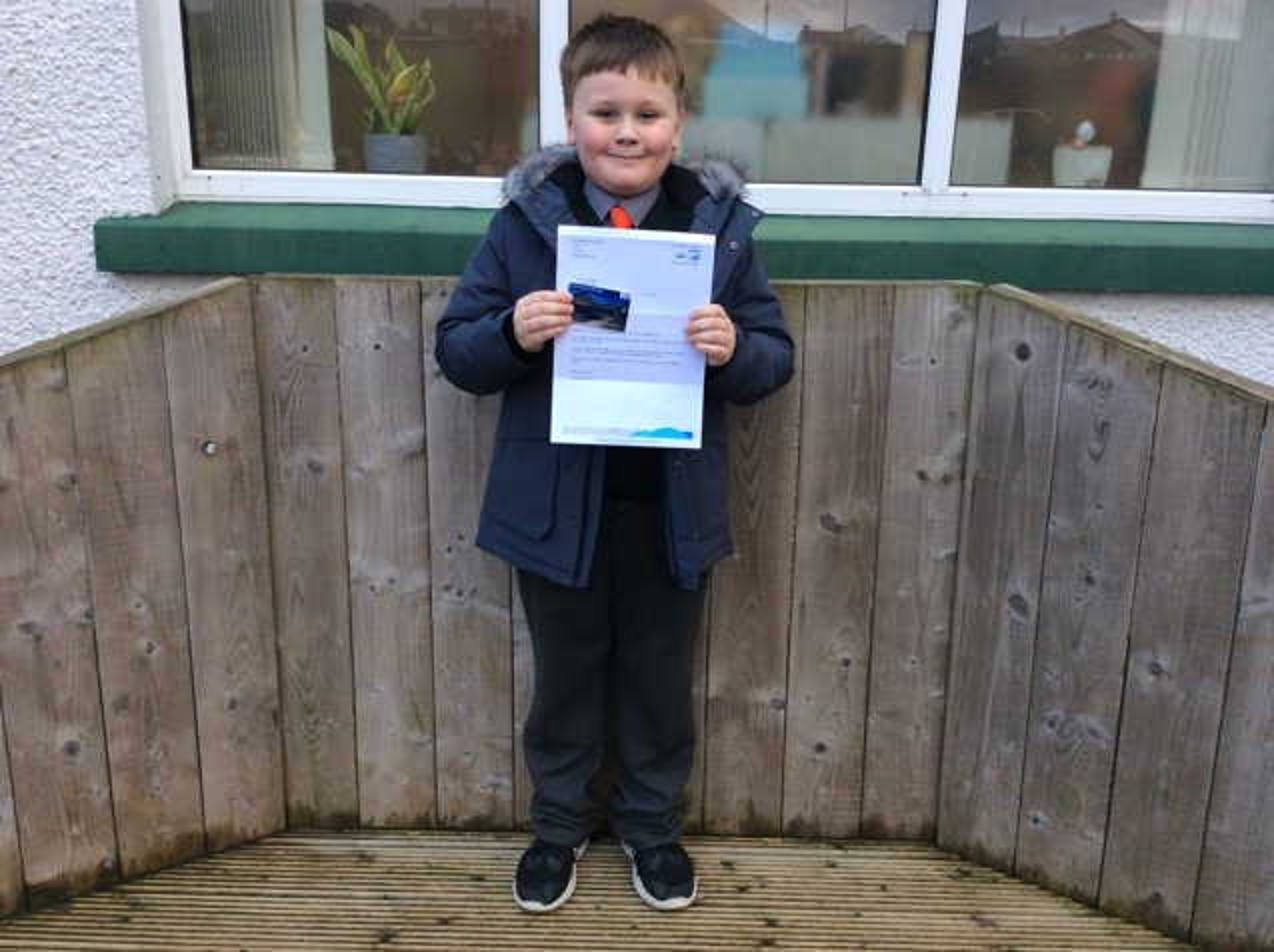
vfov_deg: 44.1
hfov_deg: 56.9
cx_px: 637
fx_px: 1176
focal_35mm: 32
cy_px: 476
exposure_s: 1/100
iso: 40
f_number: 2.4
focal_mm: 3.3
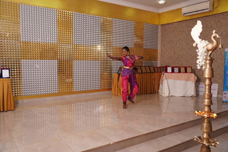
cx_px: 114
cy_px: 76
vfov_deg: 43.6
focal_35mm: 30
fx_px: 190
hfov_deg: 61.9
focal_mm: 30
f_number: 4
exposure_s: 1/400
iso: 800
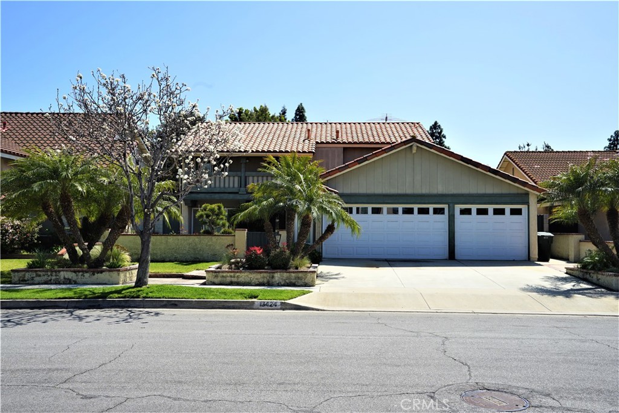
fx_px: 602
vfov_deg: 37.9
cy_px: 206
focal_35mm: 35
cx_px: 310
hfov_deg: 54.4
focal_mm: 35
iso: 100
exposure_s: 1/160
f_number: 11
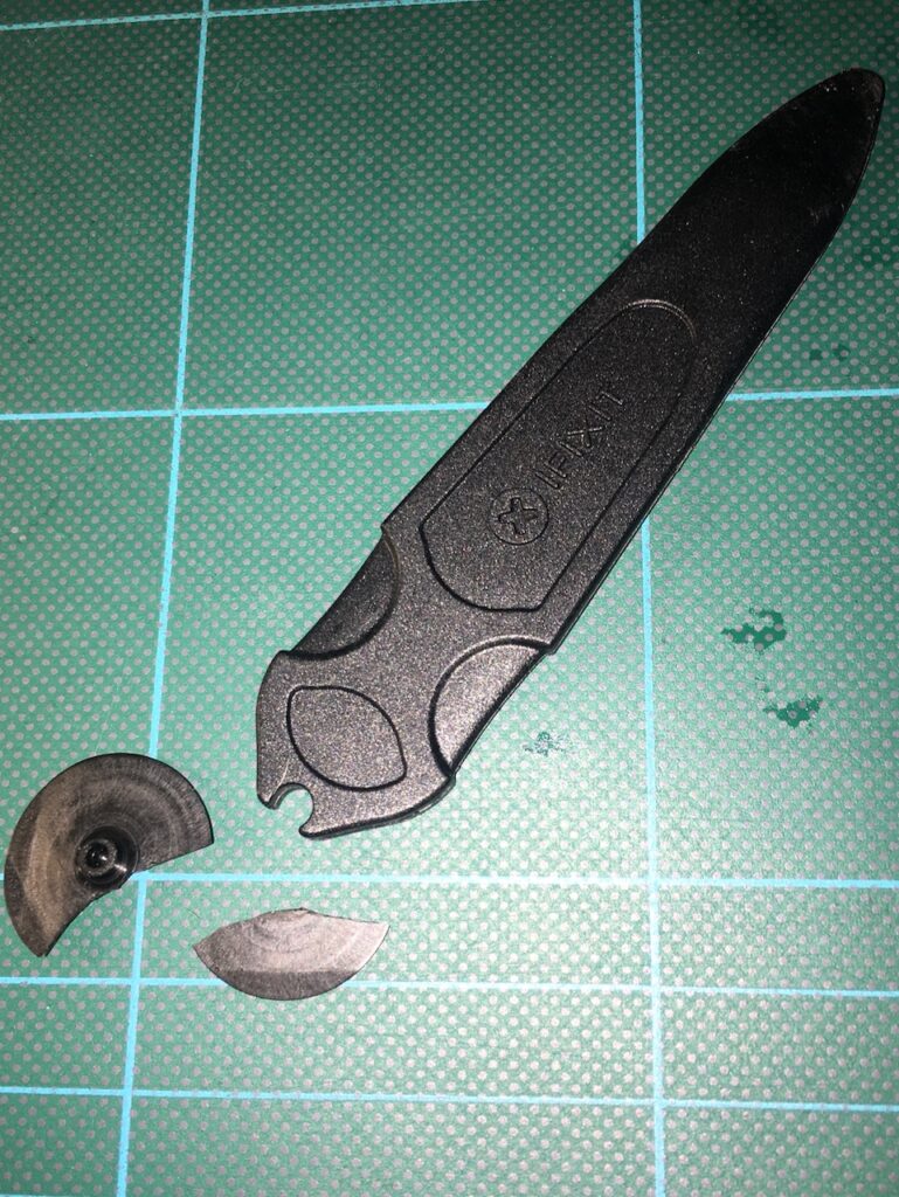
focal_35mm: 29
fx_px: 1003
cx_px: 450
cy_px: 598
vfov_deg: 61.6
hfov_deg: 48.3
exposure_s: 1/72
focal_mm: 4.15
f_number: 2.2
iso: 25
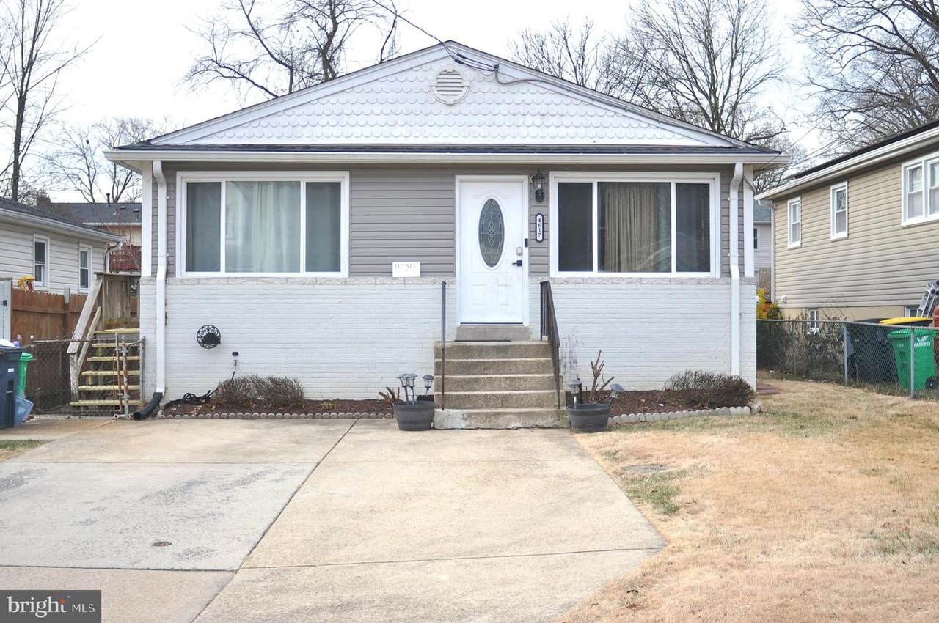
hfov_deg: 46.5
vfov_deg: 31.8
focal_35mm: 42
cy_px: 312
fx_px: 1094
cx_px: 470
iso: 200
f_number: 2.8
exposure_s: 1/1000
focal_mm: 28
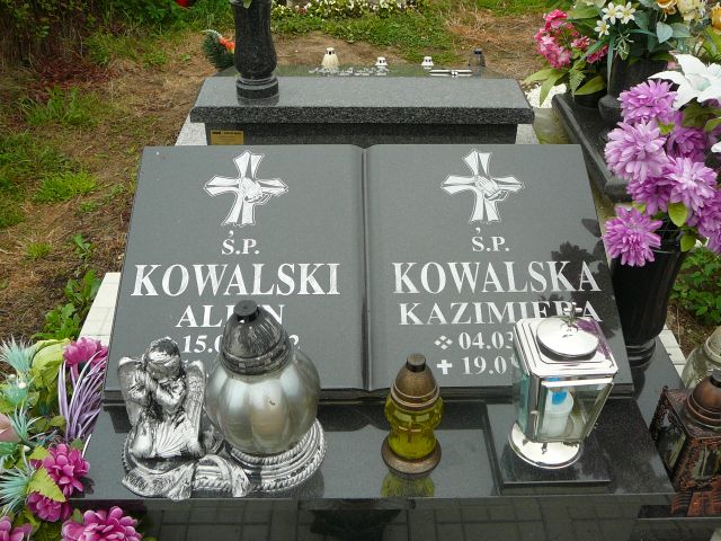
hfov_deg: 52.6
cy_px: 270
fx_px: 729
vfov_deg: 40.7
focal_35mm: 35
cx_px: 360
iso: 80
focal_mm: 5.2
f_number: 2.8
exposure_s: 1/80
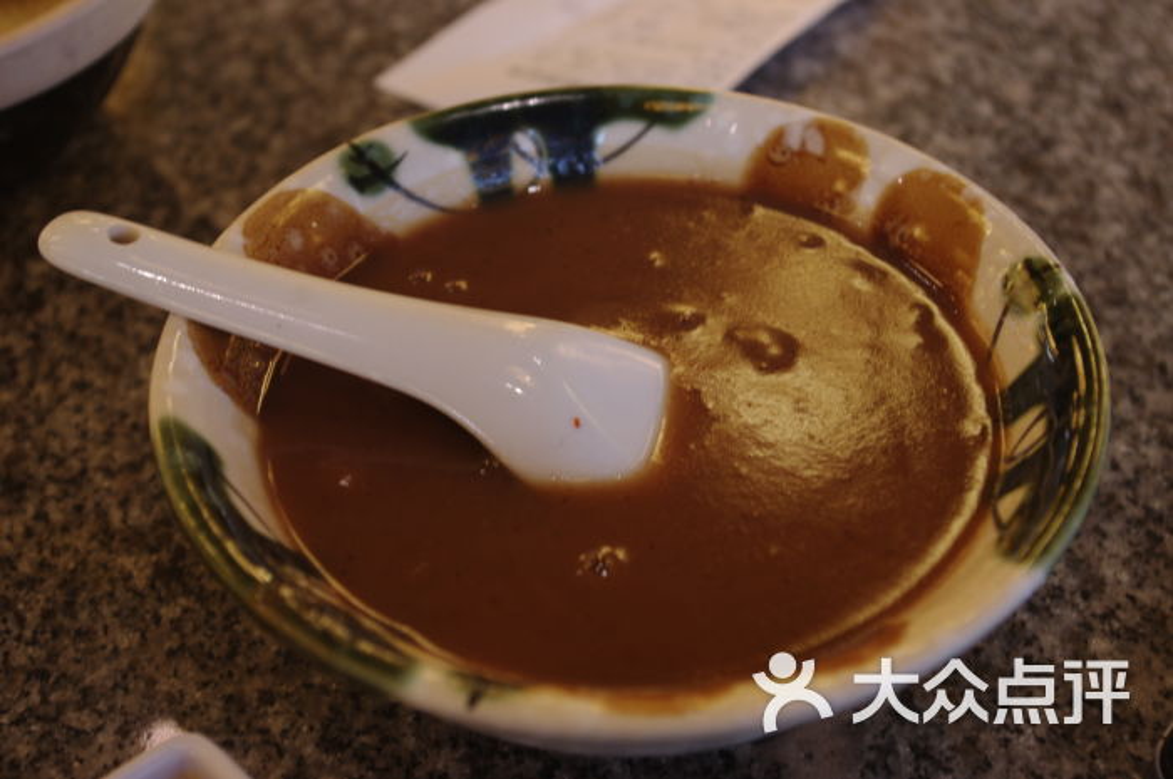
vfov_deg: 25.9
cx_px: 586
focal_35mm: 52
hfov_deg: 38.2
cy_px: 390
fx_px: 1692
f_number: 5.6
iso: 400
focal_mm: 35
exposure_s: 1/10
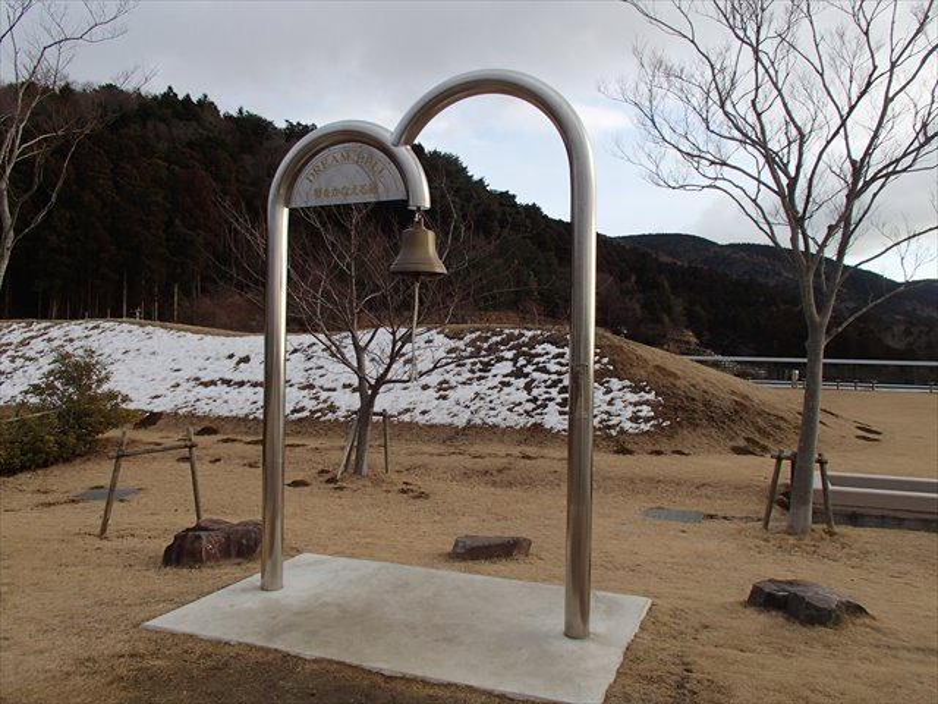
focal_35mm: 28
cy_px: 352
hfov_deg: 63.4
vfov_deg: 49.7
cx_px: 469
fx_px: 759
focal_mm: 5
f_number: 3.9
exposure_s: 1/250
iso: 100
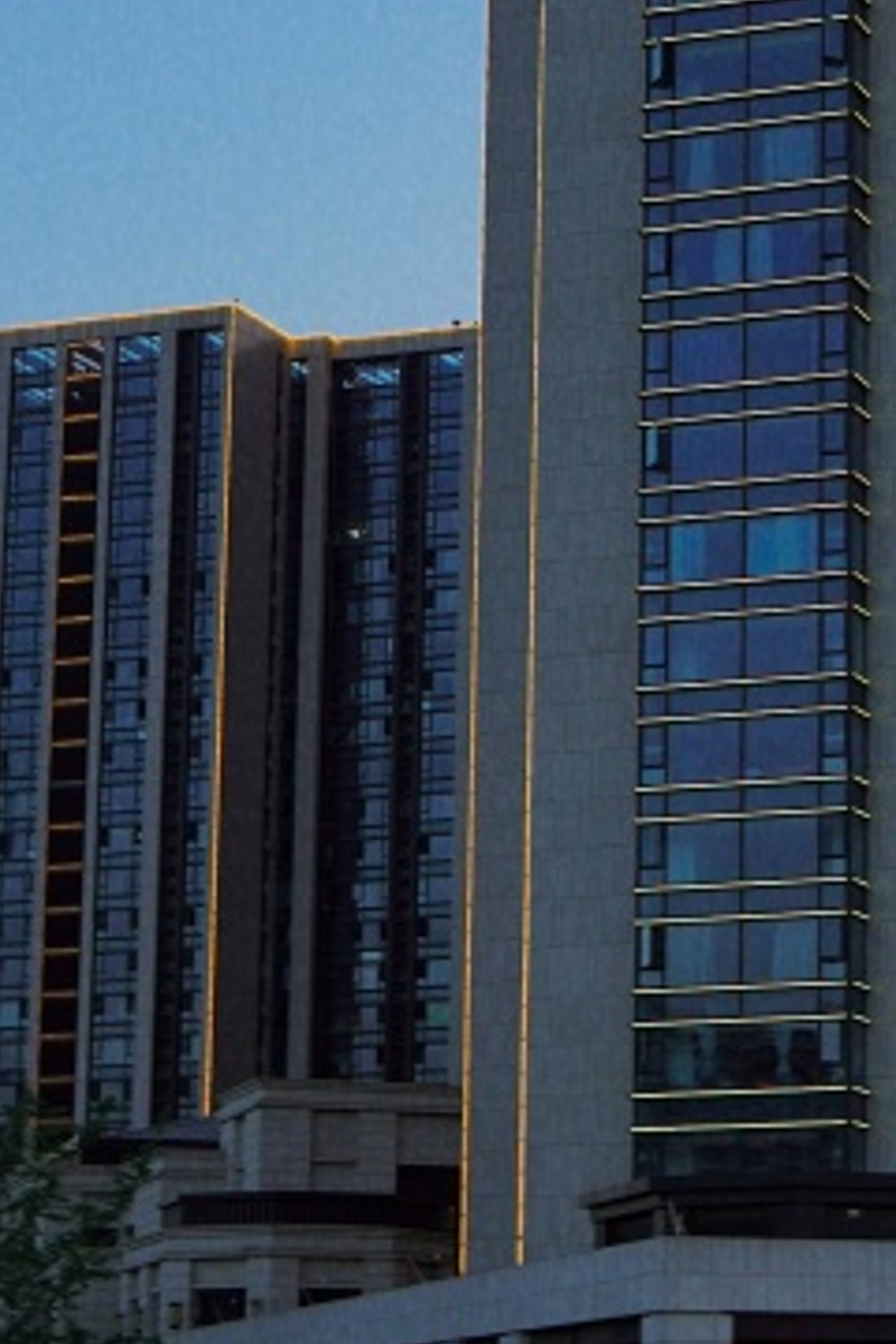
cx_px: 1008
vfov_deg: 21.9
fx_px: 2986
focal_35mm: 80
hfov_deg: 16.5
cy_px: -560
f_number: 2.8
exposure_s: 1/250
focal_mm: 16
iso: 100
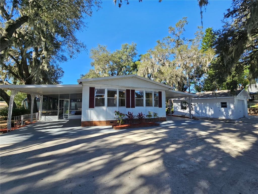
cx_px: 129
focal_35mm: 13
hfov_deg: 106.2
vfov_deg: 89.9
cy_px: 97
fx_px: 97
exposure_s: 1/544
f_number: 2.2
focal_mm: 2.2
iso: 50
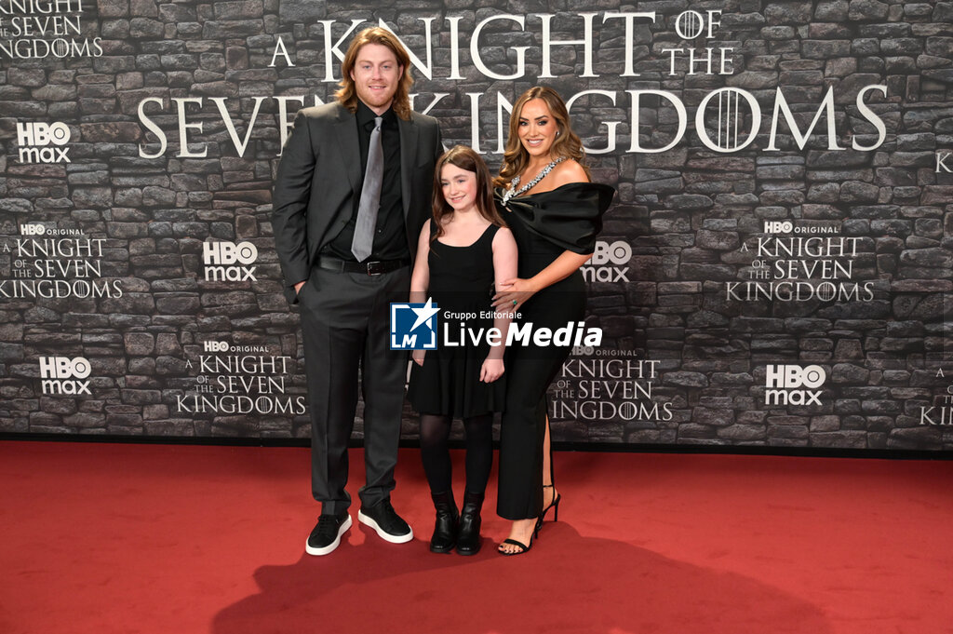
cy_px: 317
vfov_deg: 33.3
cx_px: 476
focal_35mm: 40
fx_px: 1058
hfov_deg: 48.5
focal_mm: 40
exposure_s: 1/400
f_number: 2.8
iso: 2000
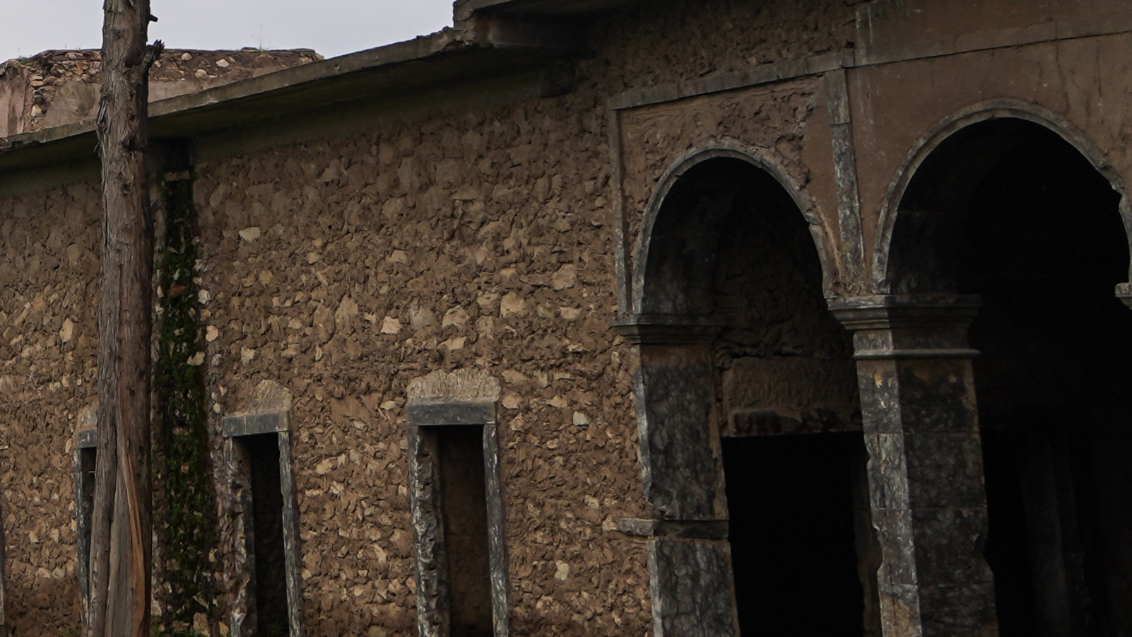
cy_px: -167
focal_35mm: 102
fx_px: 3062
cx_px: -608
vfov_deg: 11.6
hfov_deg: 18.4
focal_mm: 26
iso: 100
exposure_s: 1/250
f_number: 5.6
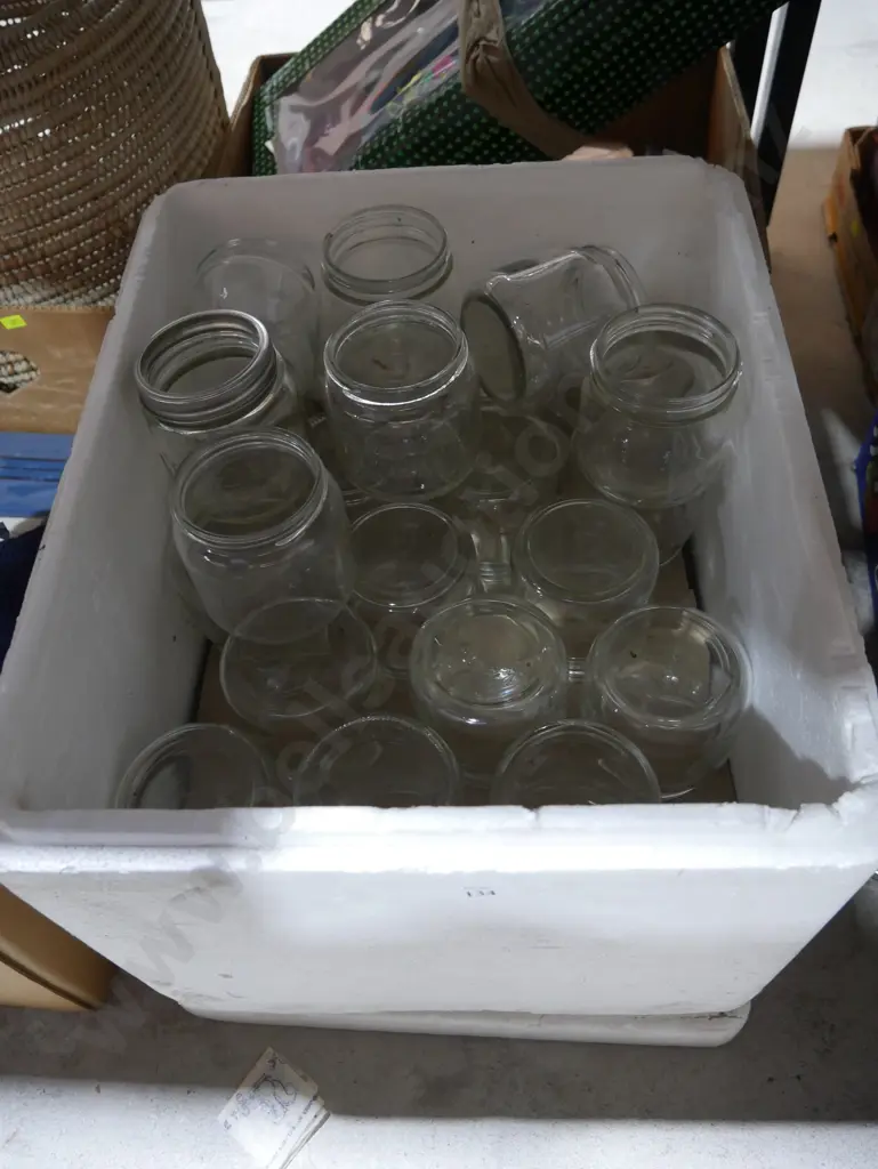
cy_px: 584
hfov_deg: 49.8
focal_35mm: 28
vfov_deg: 63.4
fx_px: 946
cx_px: 439
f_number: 3.5
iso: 1250
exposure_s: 1/60
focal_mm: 14
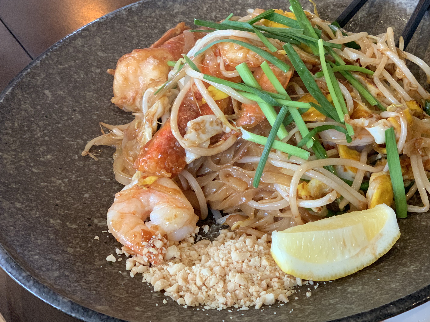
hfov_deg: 26.5
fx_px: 907
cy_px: 141
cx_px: 293
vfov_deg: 20.2
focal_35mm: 73
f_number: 2.4
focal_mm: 6
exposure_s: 1/60
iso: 200
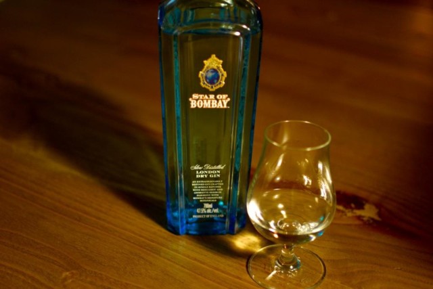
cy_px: 144
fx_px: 632
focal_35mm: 52
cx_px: 216
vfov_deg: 25.8
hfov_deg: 37.8
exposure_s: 1/40
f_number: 1.8
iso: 800
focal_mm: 35
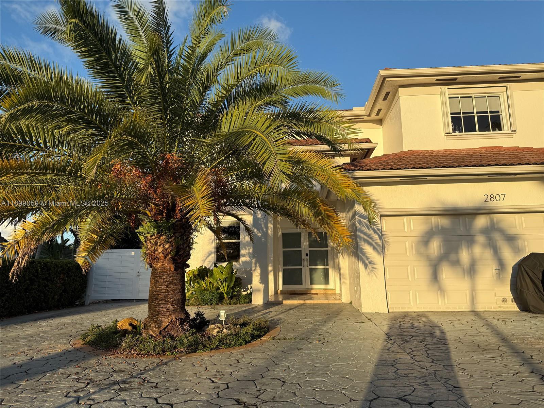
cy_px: 204
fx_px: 377
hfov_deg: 71.6
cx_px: 272
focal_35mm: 24
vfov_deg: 56.8
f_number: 1.78
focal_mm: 6.76
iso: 80
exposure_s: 1/2611
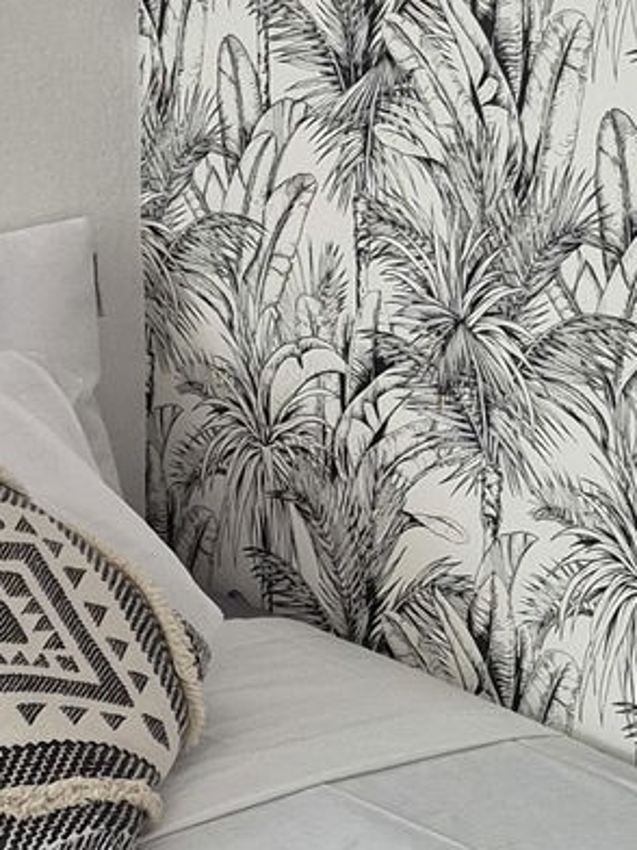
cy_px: 459
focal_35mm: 125
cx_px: 412
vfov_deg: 15.8
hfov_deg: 11.8
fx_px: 3067
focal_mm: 5.4
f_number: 1.8
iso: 500
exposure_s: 1/100
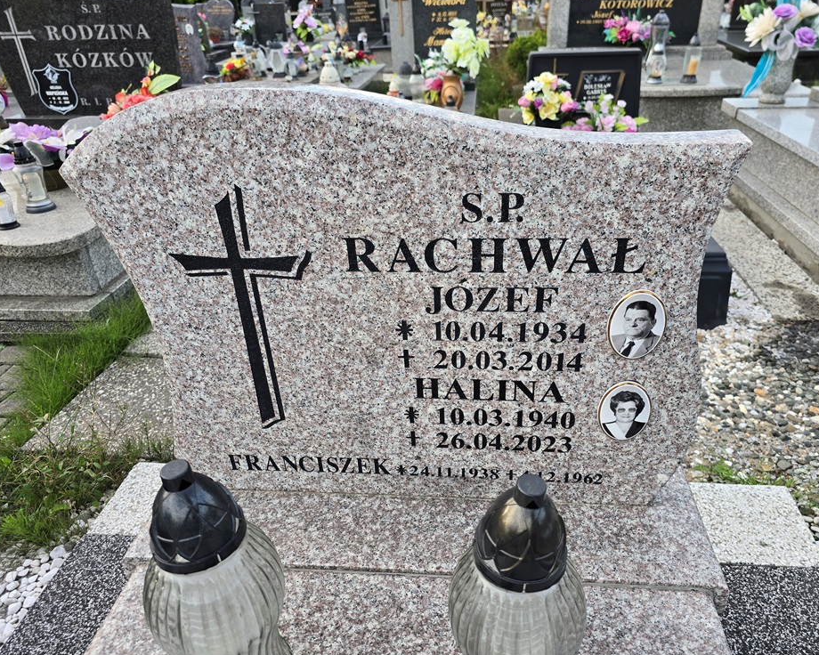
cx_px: 448
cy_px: 323
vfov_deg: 56.8
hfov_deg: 68.0
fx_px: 606
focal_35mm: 25
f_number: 1.7
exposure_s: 1/180
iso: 25
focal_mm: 6.3
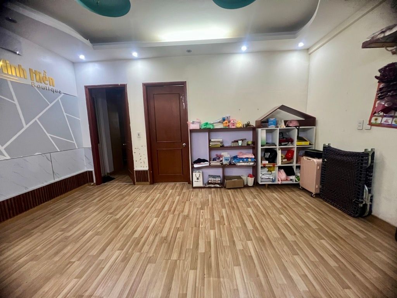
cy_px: 149
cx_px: 198
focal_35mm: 13
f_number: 1.8
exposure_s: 1/50
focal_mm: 1.57
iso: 640
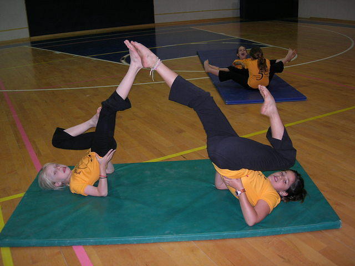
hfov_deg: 49.0
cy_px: 133
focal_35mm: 38
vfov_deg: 37.7
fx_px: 390
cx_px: 178
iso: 64
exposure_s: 1/60.1
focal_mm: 7.8
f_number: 2.8
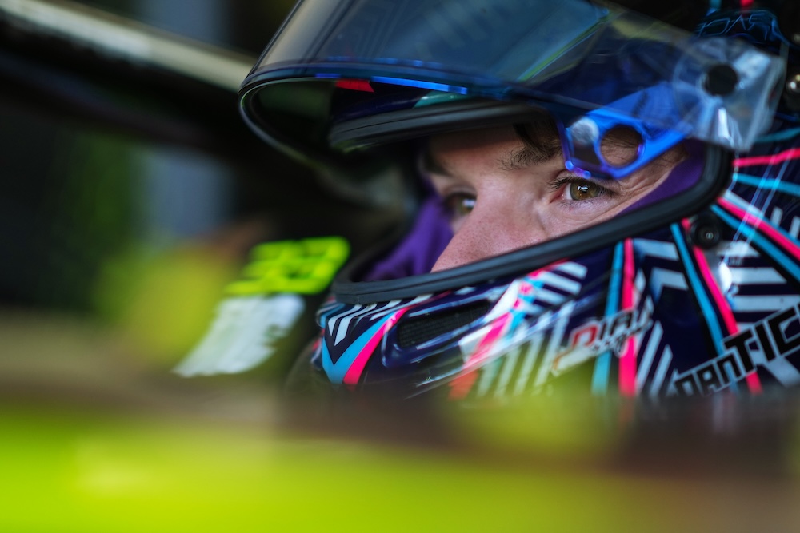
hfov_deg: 16.1
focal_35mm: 127
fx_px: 2822
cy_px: 266
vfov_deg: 10.8
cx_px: 400
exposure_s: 1/1000
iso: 500
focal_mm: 85
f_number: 1.4
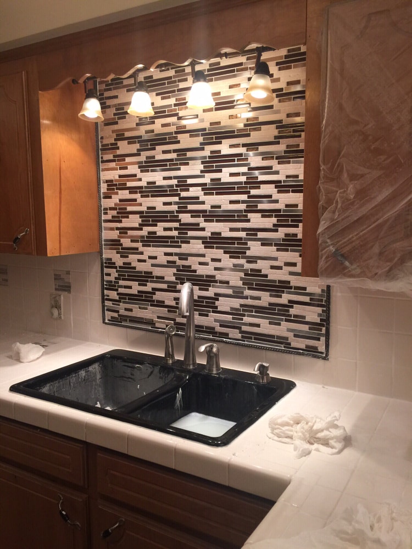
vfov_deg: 61.7
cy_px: 274
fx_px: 460
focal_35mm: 29
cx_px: 206
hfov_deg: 48.2
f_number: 2.2
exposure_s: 1/30
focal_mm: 4.15
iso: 50
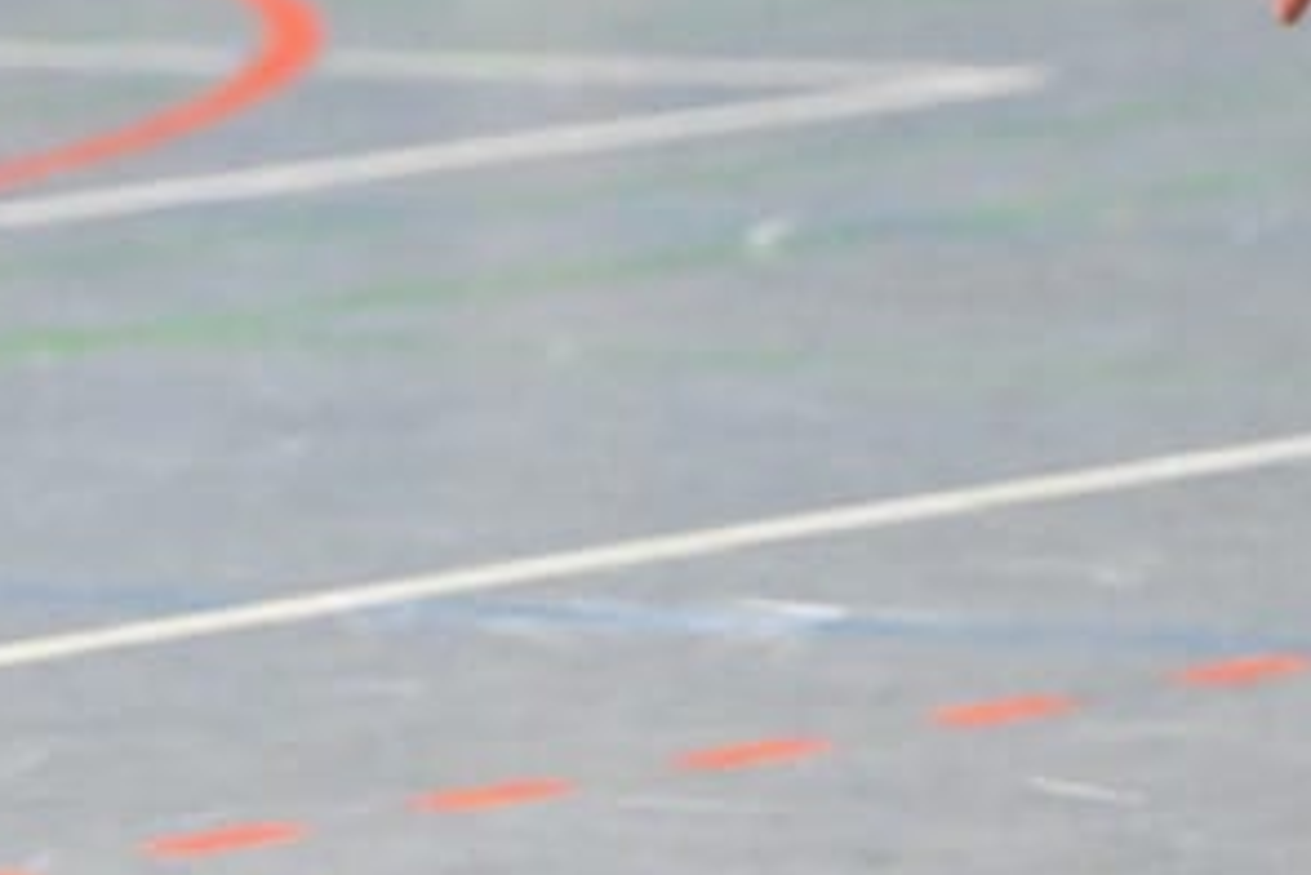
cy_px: -349
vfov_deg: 2.3
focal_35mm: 607
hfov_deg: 3.4
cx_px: -1018
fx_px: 22115
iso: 8000
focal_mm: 140
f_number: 3.5
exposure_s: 1/1000
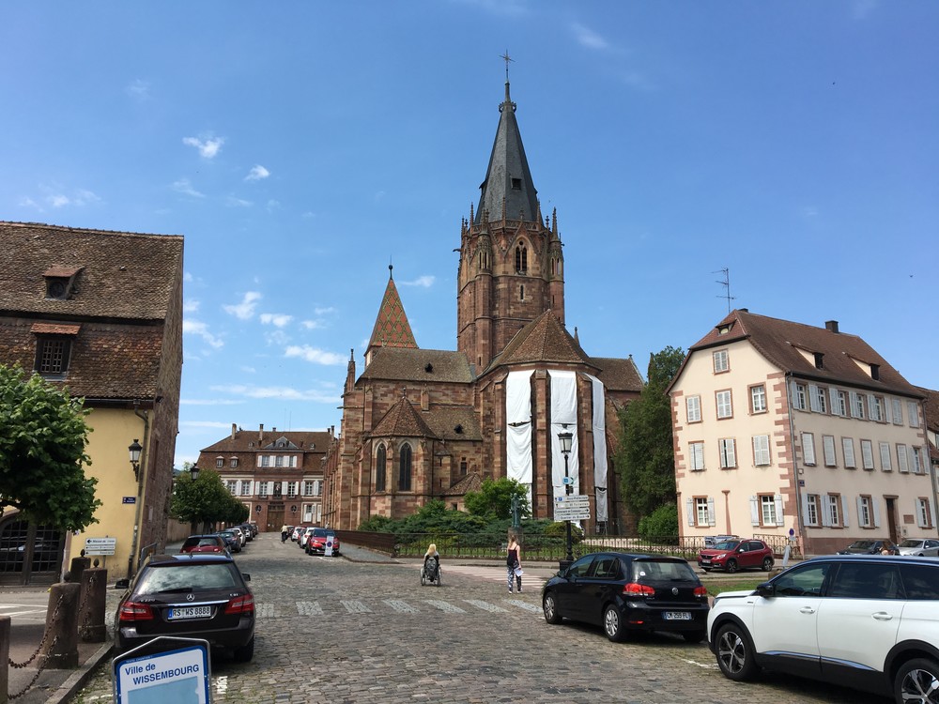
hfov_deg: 61.7
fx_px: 787
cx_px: 470
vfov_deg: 48.2
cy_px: 352
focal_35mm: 29
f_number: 2.2
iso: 25
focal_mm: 4.15
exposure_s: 1/1508
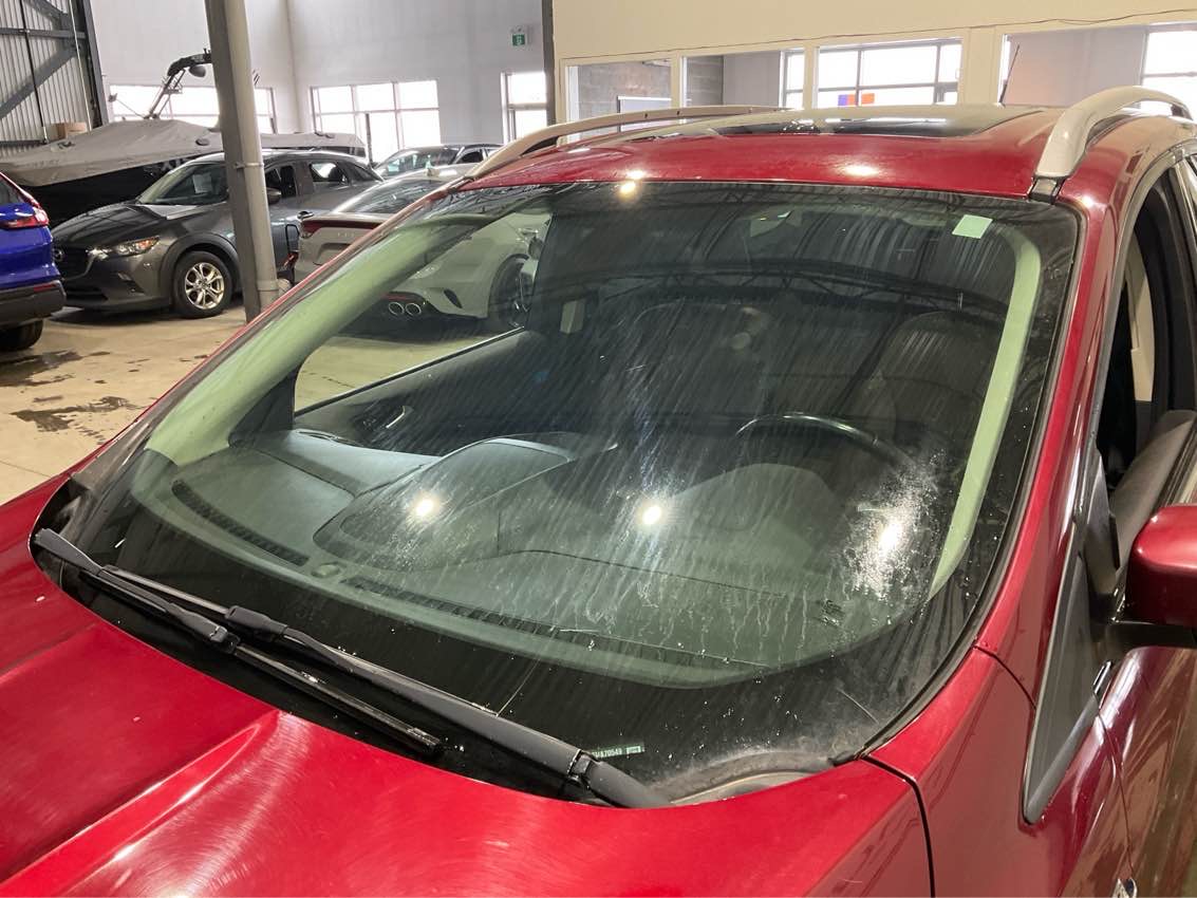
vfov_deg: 48.2
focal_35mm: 29
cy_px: 449
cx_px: 598
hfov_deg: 61.7
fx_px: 1003
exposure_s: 1/60
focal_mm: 3
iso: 125
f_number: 1.8
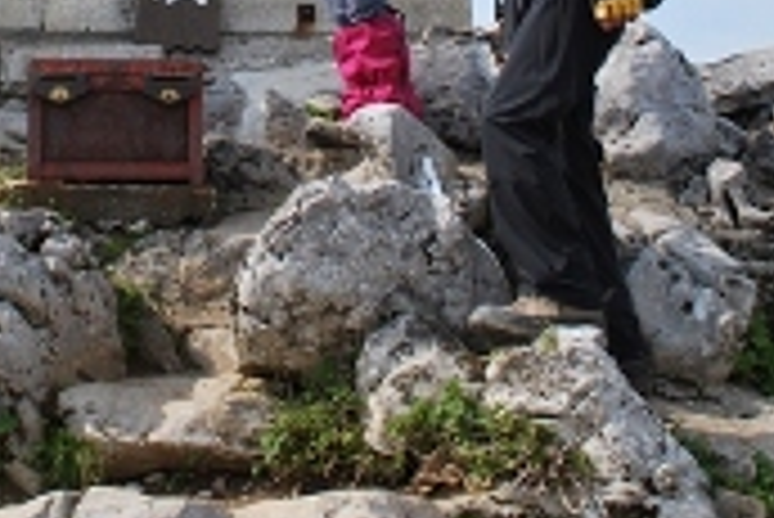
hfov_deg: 25.5
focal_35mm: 78
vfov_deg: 16.6
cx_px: 162
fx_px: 1678
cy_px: -135
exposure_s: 1/250
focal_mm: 20
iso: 160
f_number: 10
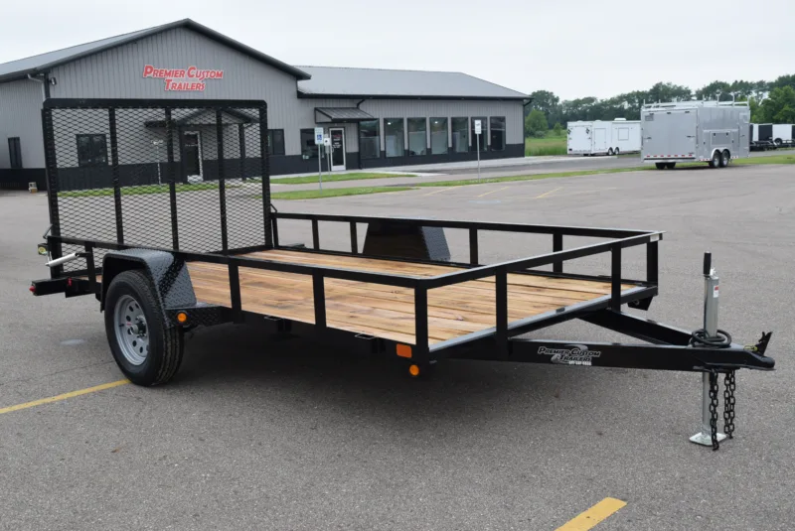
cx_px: 398
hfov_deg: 51.2
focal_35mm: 38
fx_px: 829
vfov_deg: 35.6
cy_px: 266
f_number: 8
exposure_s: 1/250
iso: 250
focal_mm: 25
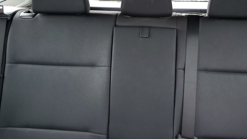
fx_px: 262
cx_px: 140
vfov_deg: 29.4
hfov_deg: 50.3
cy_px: 44
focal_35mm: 40
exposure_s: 1/60.2
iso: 70
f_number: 1.5
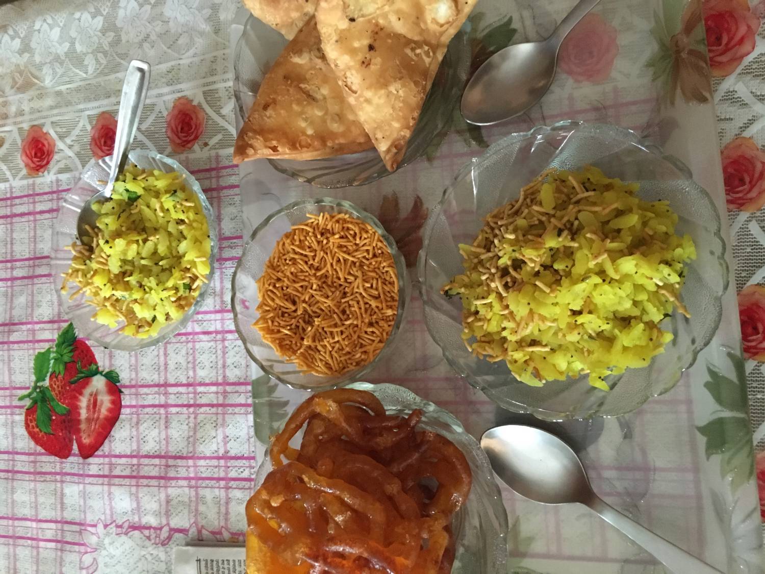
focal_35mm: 29
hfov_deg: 61.7
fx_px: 641
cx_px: 382
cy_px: 287
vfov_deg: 48.2
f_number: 2.2
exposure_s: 1/17
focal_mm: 4.15
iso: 320
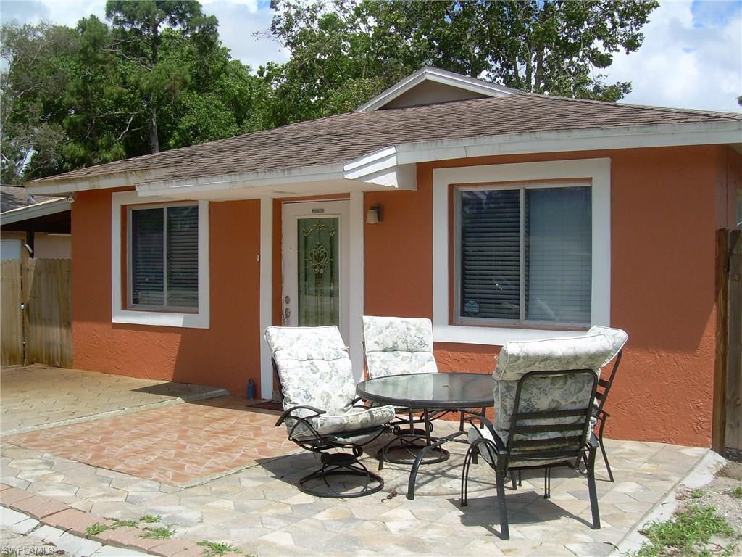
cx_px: 371
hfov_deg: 49.0
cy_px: 278
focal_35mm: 38
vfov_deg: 37.7
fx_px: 815
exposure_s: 1/500
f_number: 4.6
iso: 50
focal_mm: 6.3
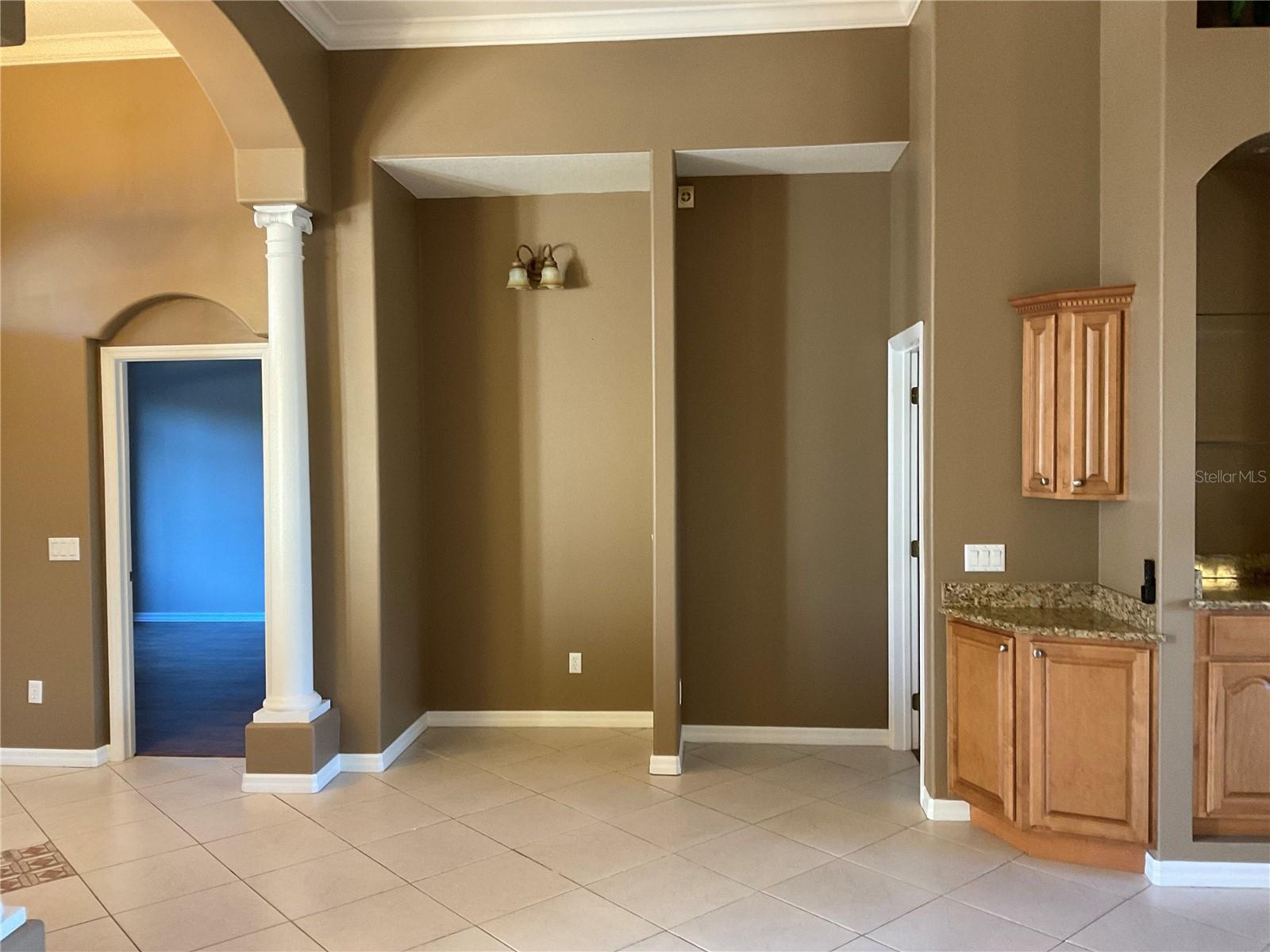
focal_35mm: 29
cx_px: 635
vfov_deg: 48.2
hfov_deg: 61.7
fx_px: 1064
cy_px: 476
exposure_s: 1/60
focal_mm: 3
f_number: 1.8
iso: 200
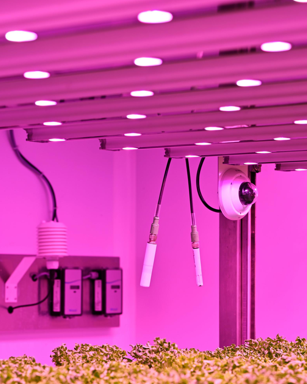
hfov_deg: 12.6
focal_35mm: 122
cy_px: 277
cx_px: 147
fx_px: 1386
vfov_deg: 15.7
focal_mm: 85
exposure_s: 1/20
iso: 125
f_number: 7.1
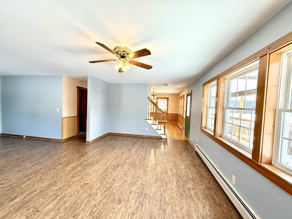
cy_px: 110
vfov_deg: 85.7
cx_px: 146
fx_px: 118
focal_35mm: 14
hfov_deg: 102.1
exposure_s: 1/120
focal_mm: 2.22
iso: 80
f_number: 2.2
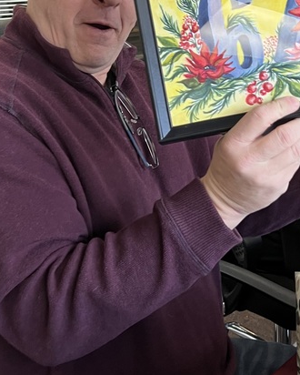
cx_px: 195
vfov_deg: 29.3
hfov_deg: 24.1
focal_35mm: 63
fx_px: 699
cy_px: 73
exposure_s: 1/75
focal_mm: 5.7
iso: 125
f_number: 1.5
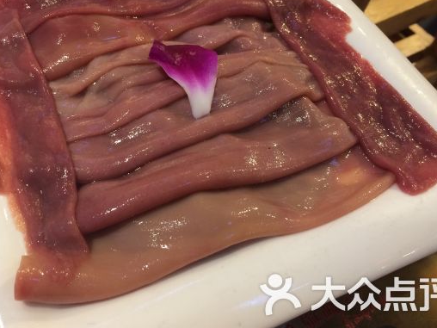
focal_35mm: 40
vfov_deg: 35.7
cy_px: 113
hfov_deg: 46.5
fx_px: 505
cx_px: 175
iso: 64
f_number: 2.2
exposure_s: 1/33
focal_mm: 4.15
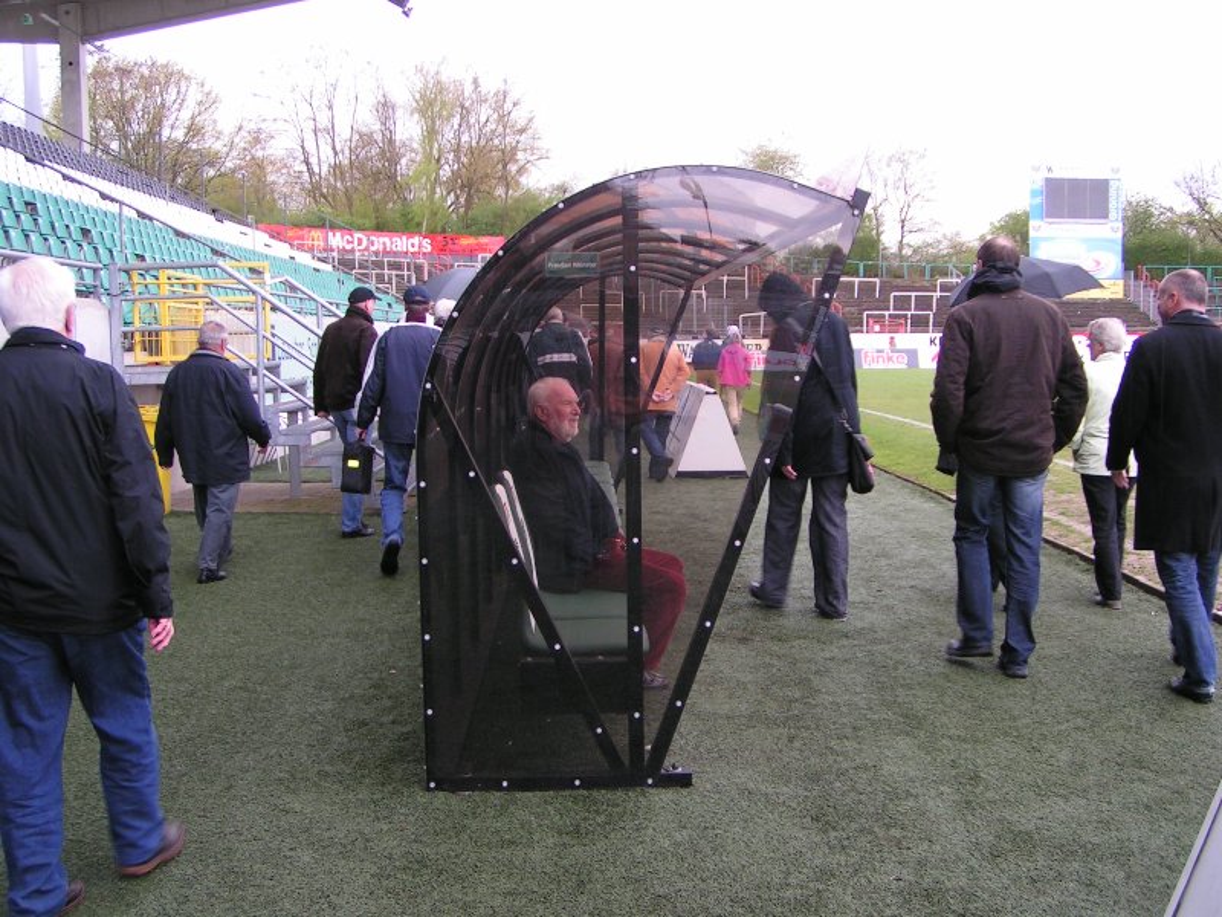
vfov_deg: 37.7
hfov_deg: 49.0
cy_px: 458
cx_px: 611
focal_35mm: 38
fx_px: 1341
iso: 50
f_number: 3.2
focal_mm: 5.8
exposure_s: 1/60
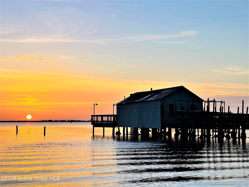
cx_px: 124
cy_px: 94
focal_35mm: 64
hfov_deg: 30.3
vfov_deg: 22.9
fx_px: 460
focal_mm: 7.5
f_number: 2.2
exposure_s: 1/492
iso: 20
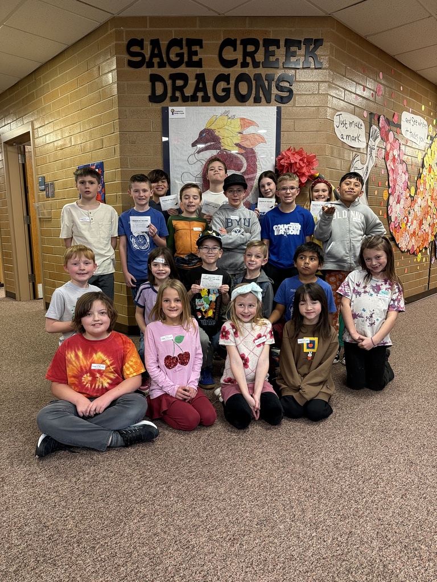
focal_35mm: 24
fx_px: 404
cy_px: 291
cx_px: 218
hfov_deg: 56.8
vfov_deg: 71.6
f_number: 1.78
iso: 320
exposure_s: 1/60
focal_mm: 6.76
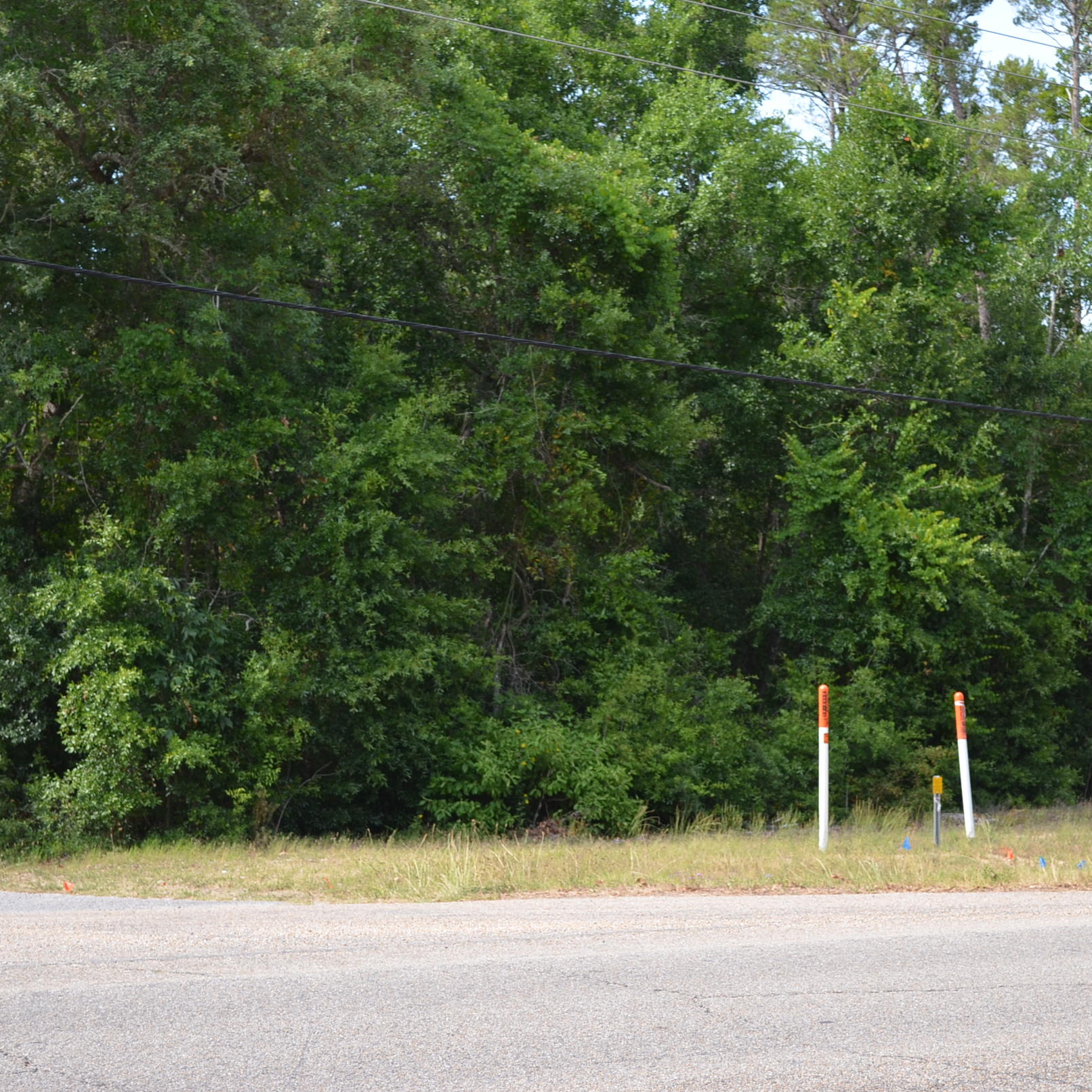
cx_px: 608
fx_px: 2498
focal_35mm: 70
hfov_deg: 24.6
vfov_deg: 24.7
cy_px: 549
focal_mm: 36
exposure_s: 1/200
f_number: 5
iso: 125
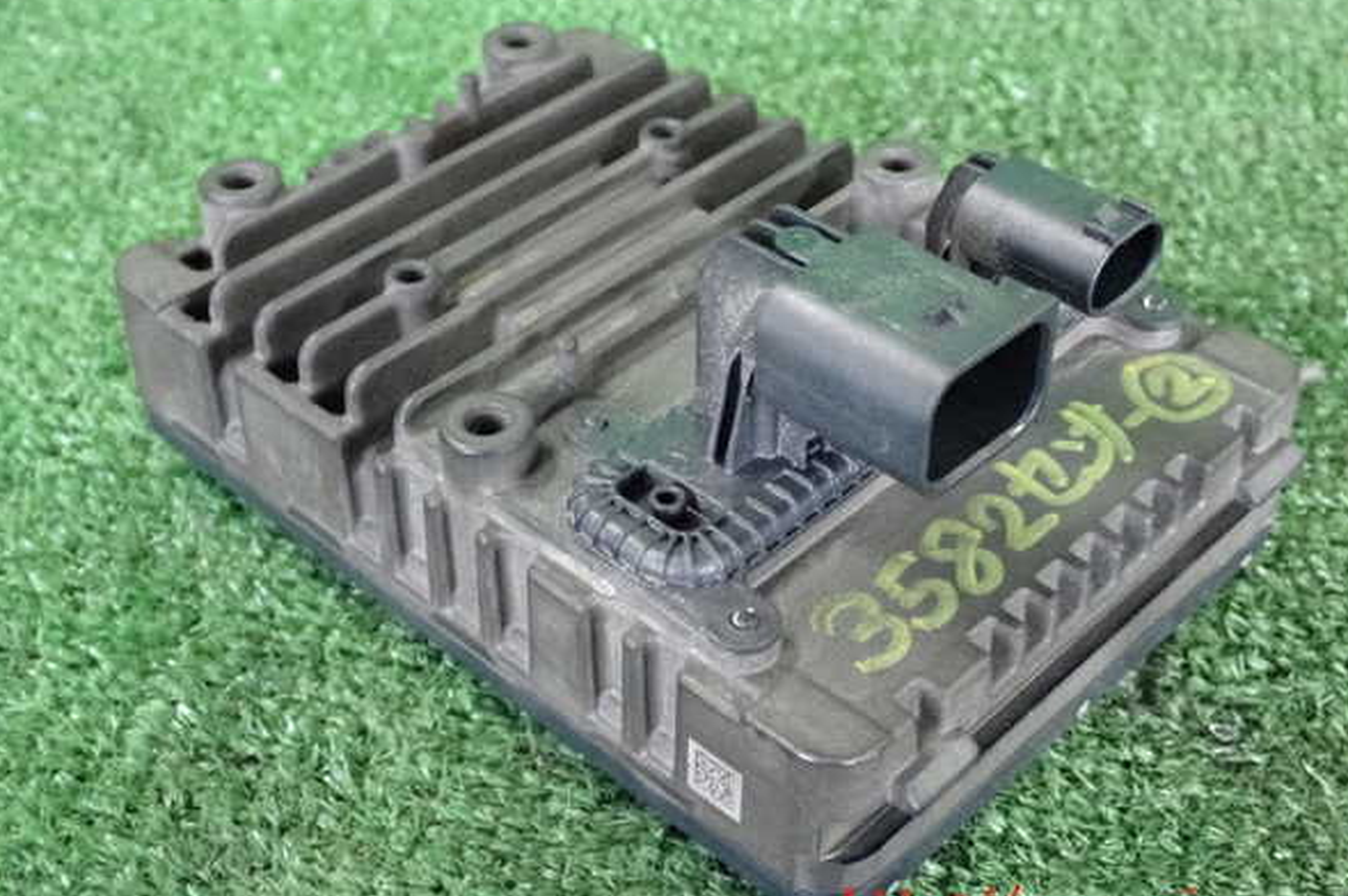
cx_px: 675
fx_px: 1983
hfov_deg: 37.5
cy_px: 425
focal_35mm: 53
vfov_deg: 25.5
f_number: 3.2
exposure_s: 1/125
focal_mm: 9.01
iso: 4000
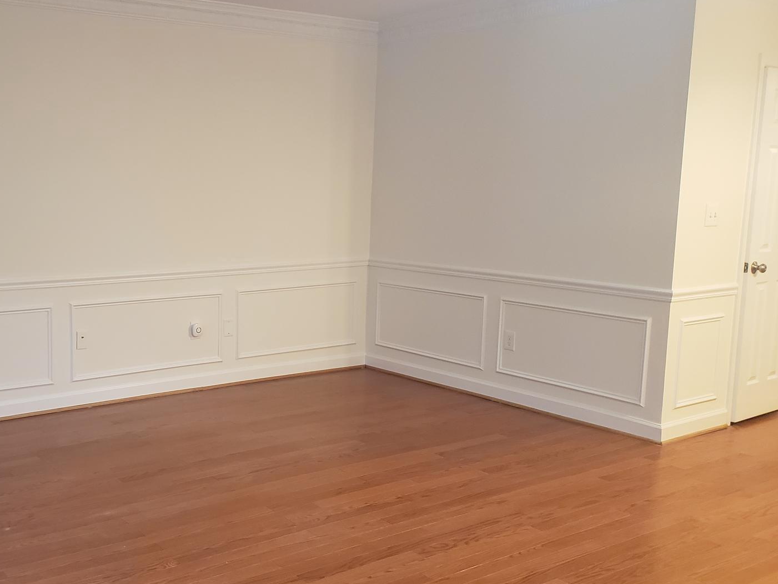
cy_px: 297
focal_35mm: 38
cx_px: 227
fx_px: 854
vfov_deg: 37.7
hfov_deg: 47.7
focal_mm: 4.3
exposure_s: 1/30
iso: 250
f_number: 2.4
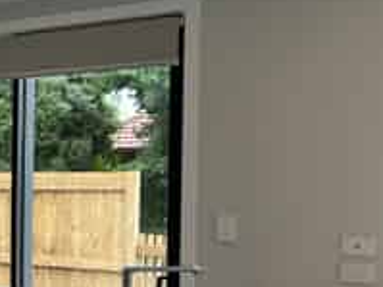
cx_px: -189
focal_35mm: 86
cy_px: 215
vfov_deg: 17.1
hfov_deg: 19.8
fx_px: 951
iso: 50
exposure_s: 1/365
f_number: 1.5
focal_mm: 5.7
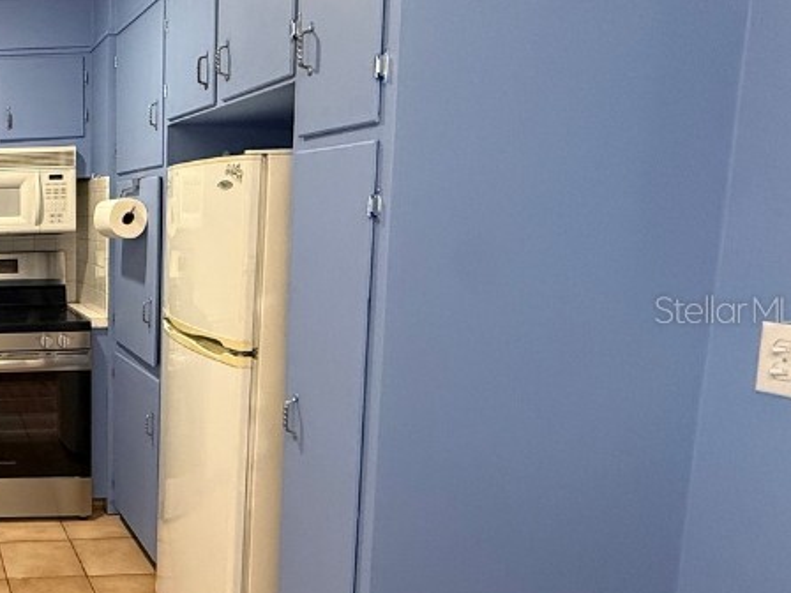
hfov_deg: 43.6
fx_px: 731
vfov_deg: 44.2
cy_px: 309
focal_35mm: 32
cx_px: -83
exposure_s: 1/60
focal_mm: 2.22
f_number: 2.2
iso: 500
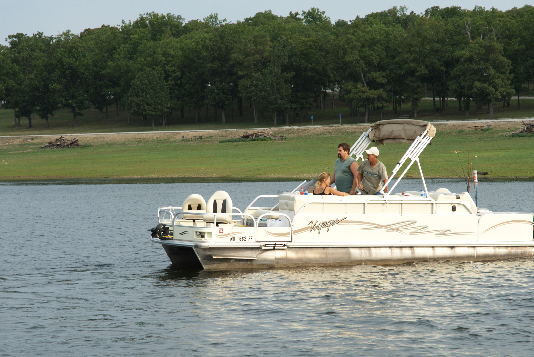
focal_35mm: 129
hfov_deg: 15.9
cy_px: 190
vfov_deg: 10.7
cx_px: 283
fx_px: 1916
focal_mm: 70
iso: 100
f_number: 8
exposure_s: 1/100
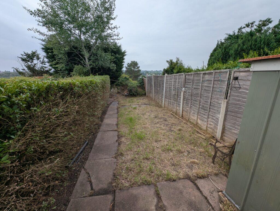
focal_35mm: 13
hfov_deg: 106.1
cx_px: 140
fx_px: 105
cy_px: 106
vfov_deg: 90.1
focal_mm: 1.95
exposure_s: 1/978
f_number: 2.2
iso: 48
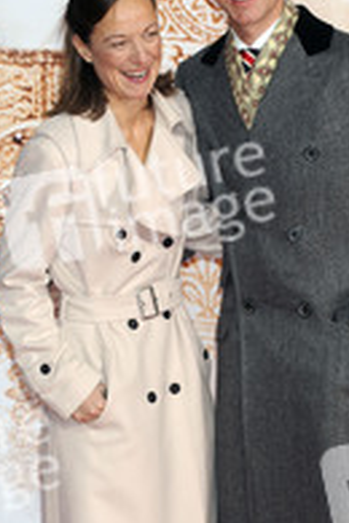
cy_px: 341
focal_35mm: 205
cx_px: 215
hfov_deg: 6.7
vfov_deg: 10.0
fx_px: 2981
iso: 400
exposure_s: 1/160
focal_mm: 100
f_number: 5.6
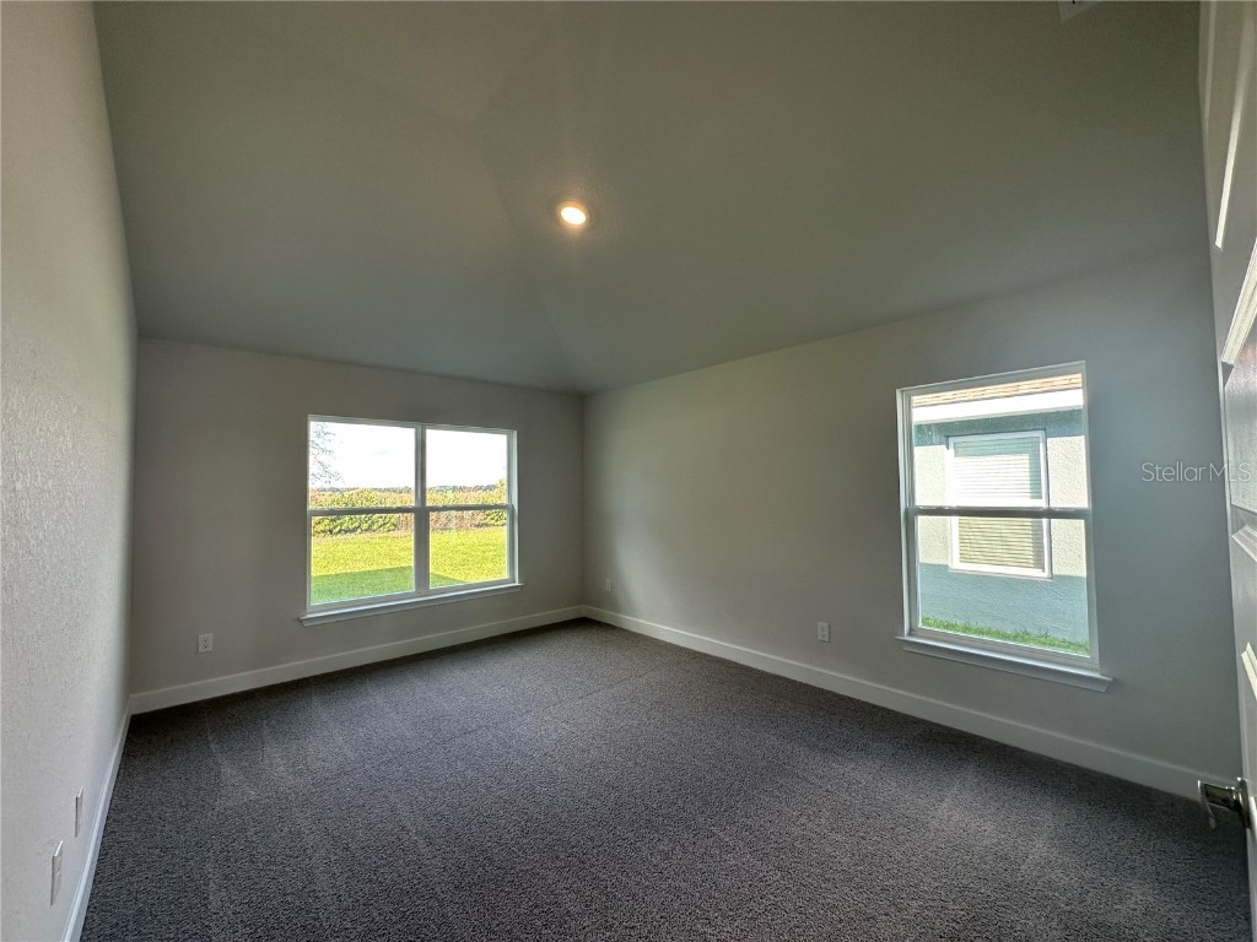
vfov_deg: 85.7
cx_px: 628
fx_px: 508
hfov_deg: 102.1
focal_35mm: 14
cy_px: 471
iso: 80
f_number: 2.2
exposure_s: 1/120
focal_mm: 2.22
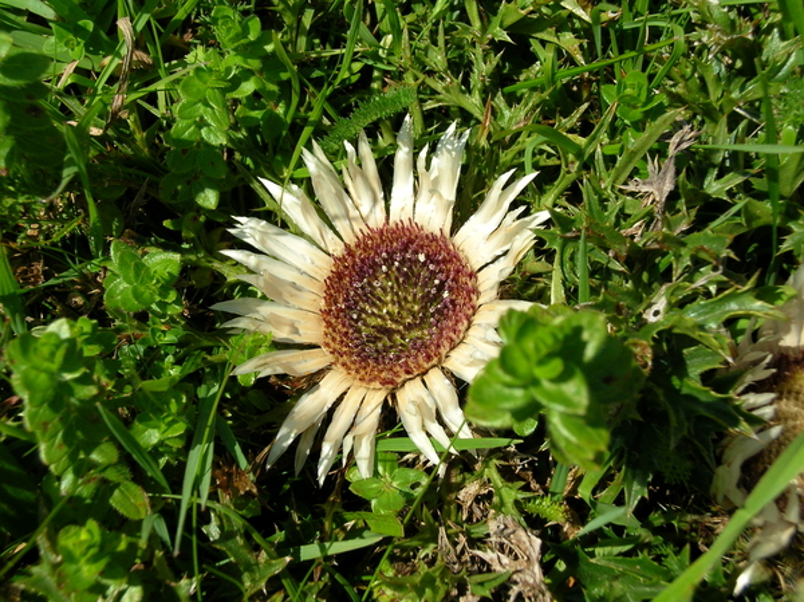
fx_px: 1648
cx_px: 402
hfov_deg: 27.4
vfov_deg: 20.7
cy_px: 301
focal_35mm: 71
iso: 50
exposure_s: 1/531
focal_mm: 11.7
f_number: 4.6
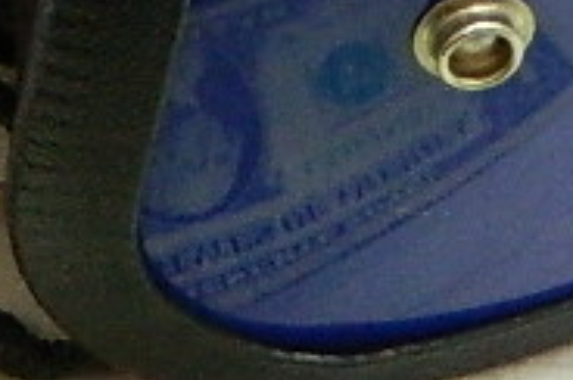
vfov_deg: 8.6
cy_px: -508
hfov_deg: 14.2
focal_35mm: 145
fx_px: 2304
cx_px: 255
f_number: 3.1
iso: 400
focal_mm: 4.5
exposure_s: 1/100
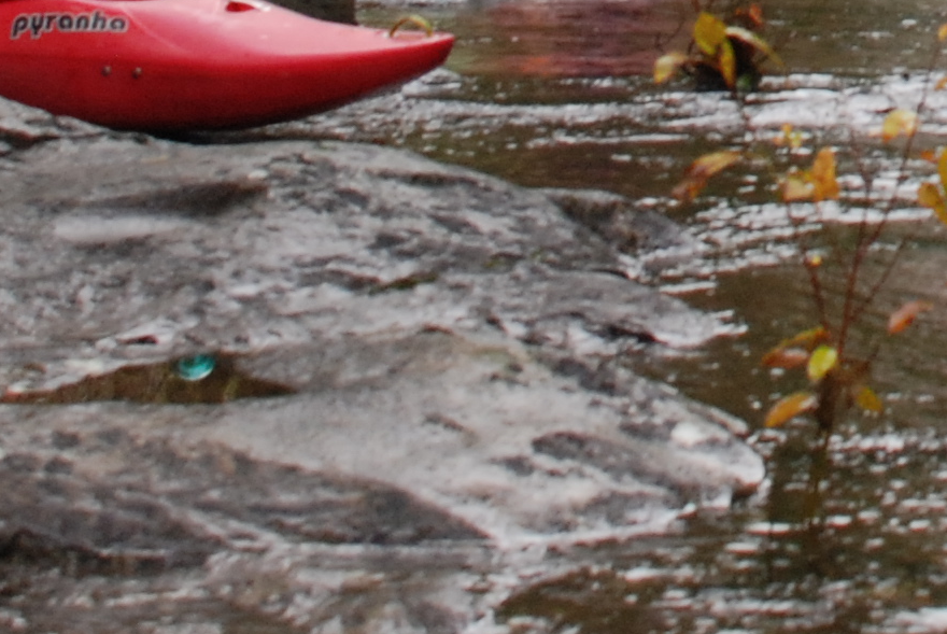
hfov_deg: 14.9
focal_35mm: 132
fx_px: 3476
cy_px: -583
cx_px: 1212
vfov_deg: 9.8
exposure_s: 1/125
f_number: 5.6
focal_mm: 20
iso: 500
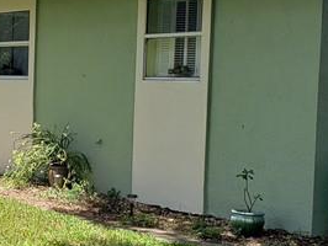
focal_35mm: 100
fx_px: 948
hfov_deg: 18.9
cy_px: 132
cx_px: -31
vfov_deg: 14.8
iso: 50
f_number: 2.4
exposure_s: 1/673
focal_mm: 4.3
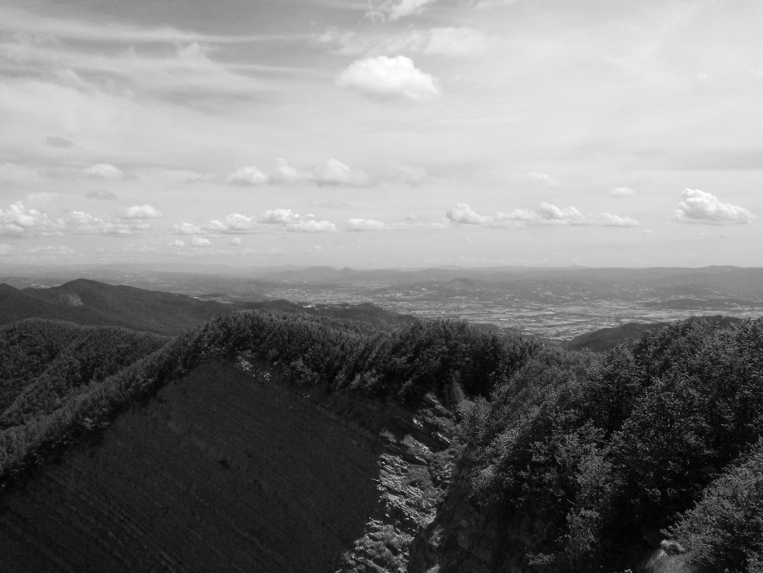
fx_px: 750
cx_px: 382
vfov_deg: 41.8
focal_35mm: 34
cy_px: 286
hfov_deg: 53.9
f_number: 8
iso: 160
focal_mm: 17
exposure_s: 1/500
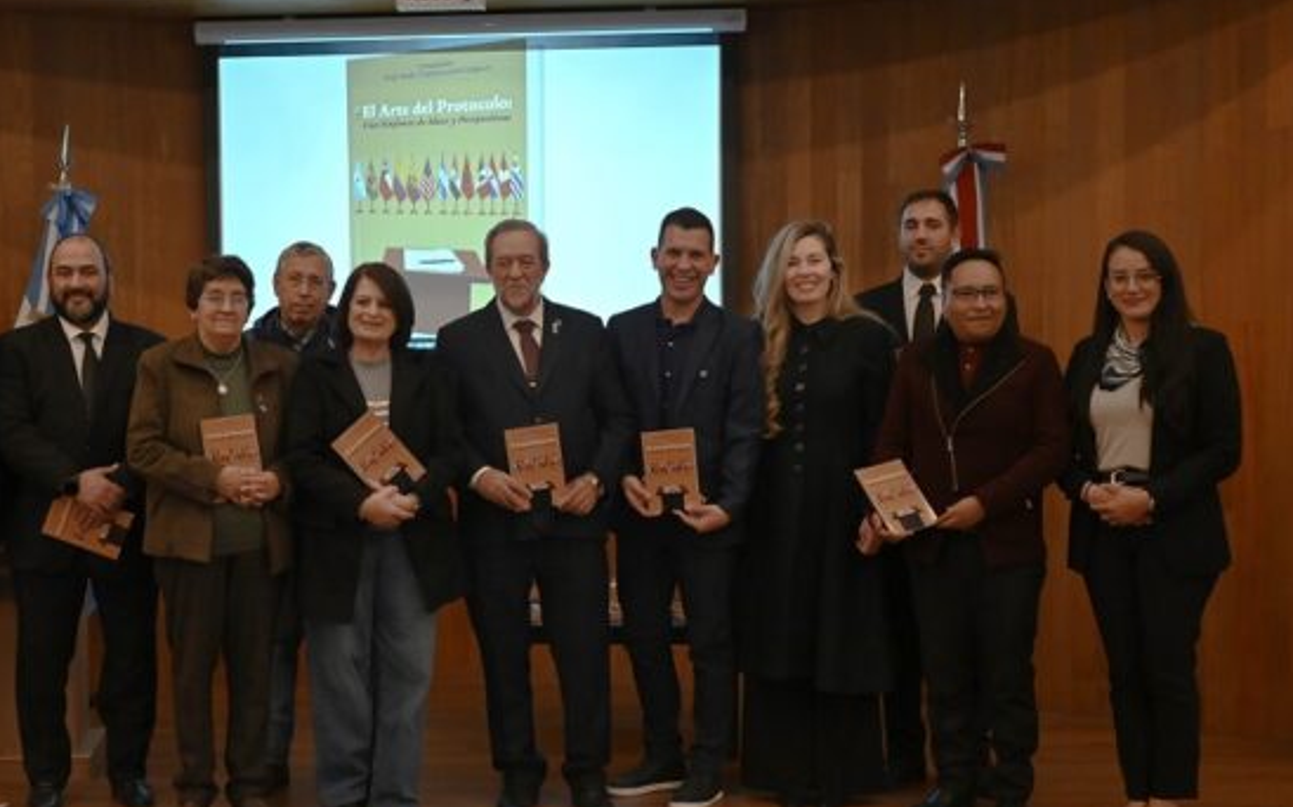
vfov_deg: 25.8
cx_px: 429
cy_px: 465
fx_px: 1761
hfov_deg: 39.8
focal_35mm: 50
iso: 2800
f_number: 4.8
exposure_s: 1/125
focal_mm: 35
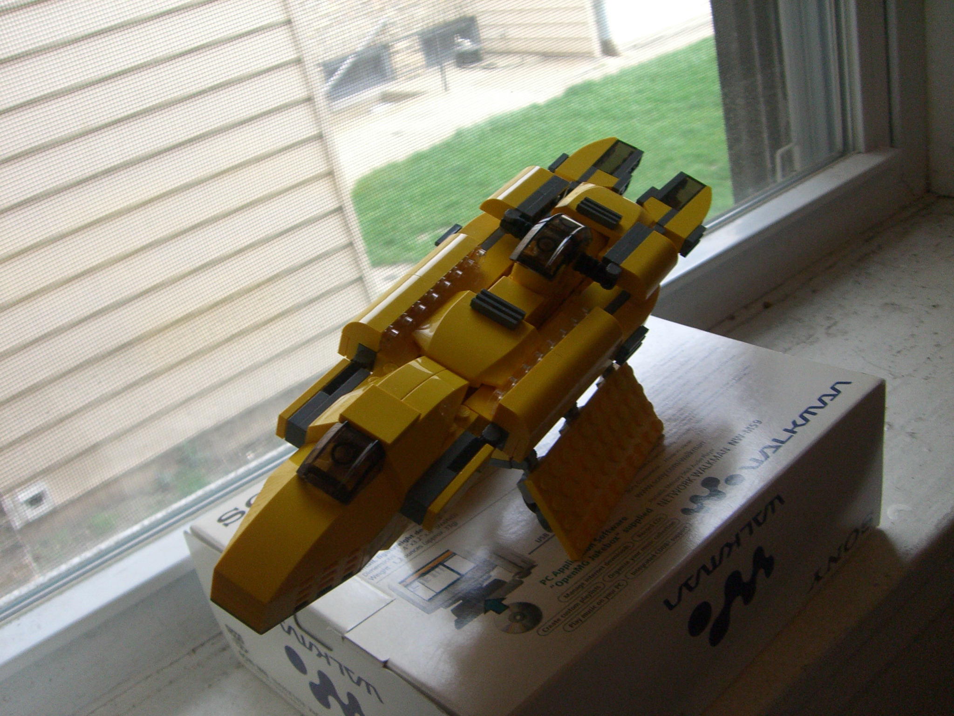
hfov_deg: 49.0
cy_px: 358
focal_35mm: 38
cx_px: 477
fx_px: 1047
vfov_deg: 37.7
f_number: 2.7
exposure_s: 1/80
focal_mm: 6.2
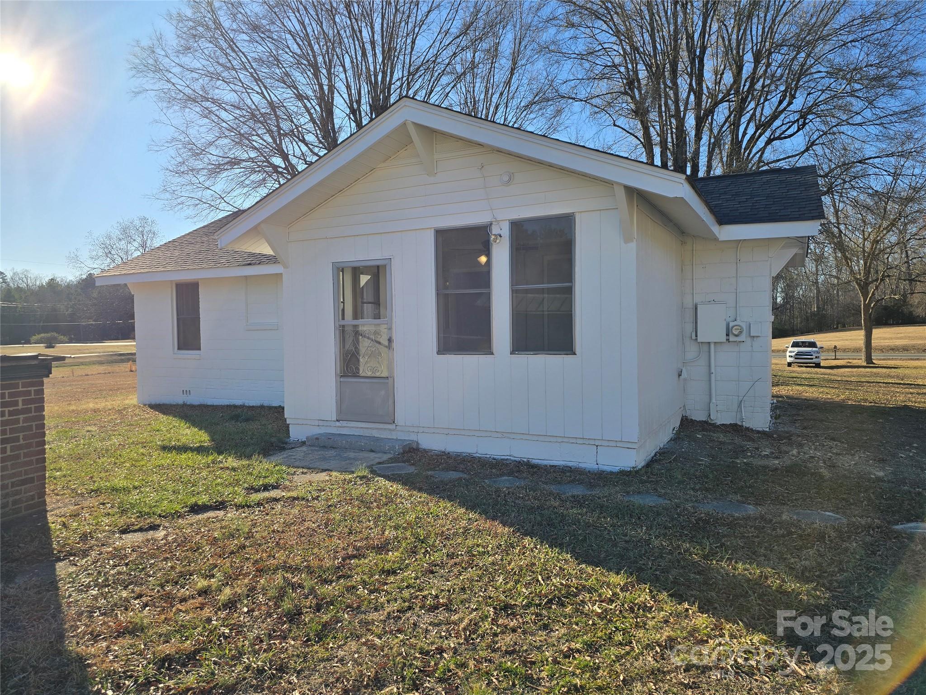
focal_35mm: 23
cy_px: 348
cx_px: 463
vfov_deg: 58.9
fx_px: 615
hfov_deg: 73.9
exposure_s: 1/868
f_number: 1.7
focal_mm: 6.3
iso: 12
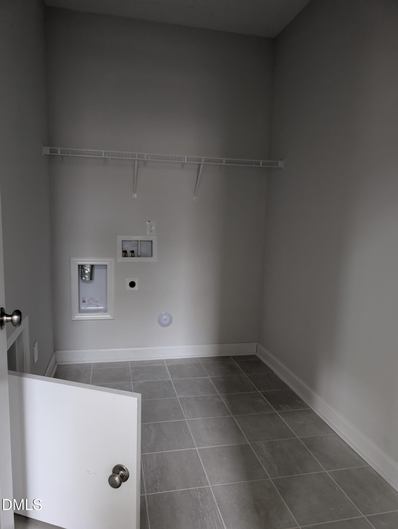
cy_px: 264
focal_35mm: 24
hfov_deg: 56.9
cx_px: 199
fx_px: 367
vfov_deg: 71.5
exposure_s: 1/24
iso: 315
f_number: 1.68
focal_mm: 6.9
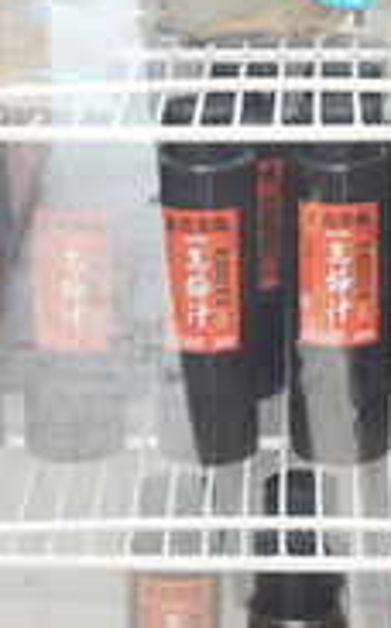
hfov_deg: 8.8
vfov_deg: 14.1
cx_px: 190
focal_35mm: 148
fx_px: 2529
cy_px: 278
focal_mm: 38
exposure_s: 1/60
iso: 1600
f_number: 5.6
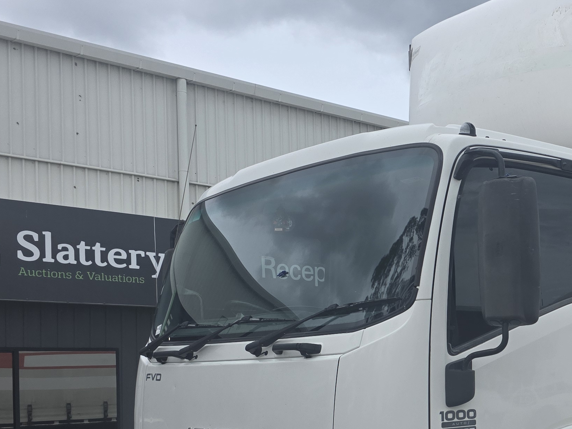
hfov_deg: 31.7
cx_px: 575
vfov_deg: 25.4
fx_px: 925
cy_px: 369
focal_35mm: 56
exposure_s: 1/6150
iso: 80
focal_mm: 6.3
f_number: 1.7
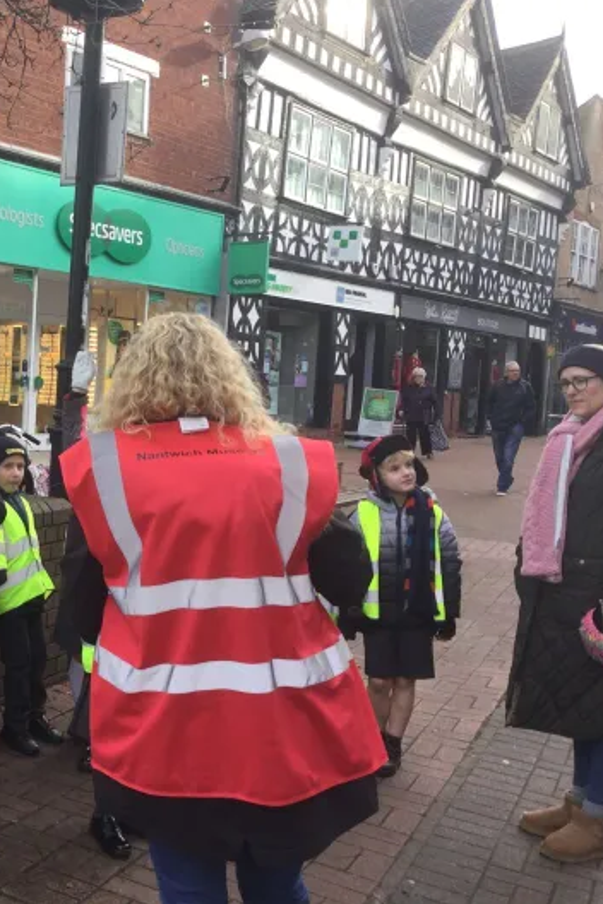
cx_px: 33
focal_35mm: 44
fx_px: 1105
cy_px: 445
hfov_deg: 29.0
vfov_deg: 44.5
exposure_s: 1/159
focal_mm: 3.3
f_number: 2.4
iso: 25
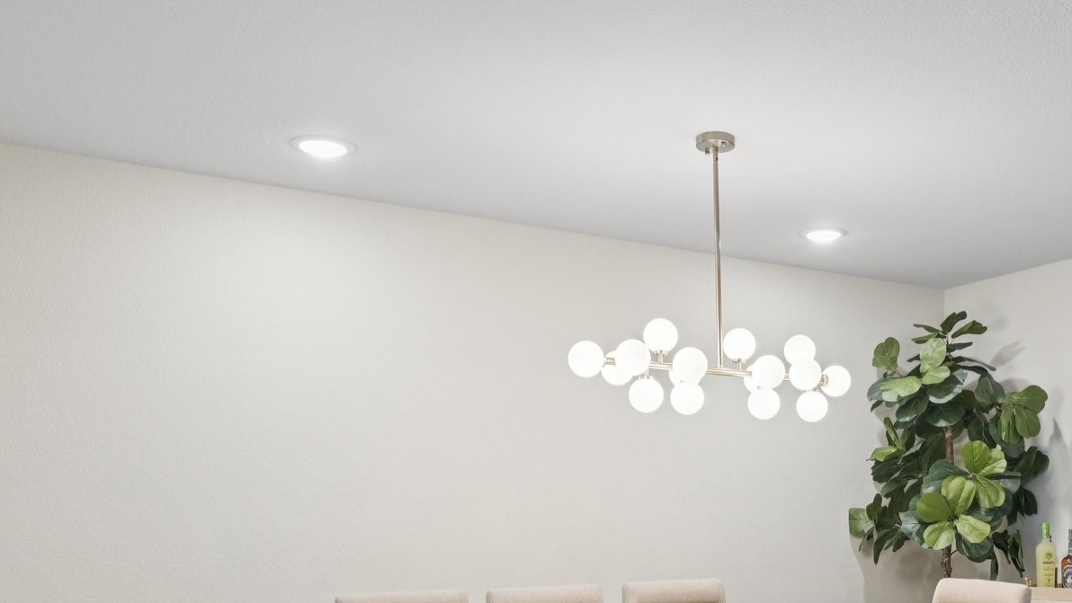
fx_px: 1023
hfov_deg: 54.4
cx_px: 698
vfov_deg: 31.7
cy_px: 506
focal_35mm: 36
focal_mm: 20
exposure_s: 1/13
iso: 400
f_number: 8
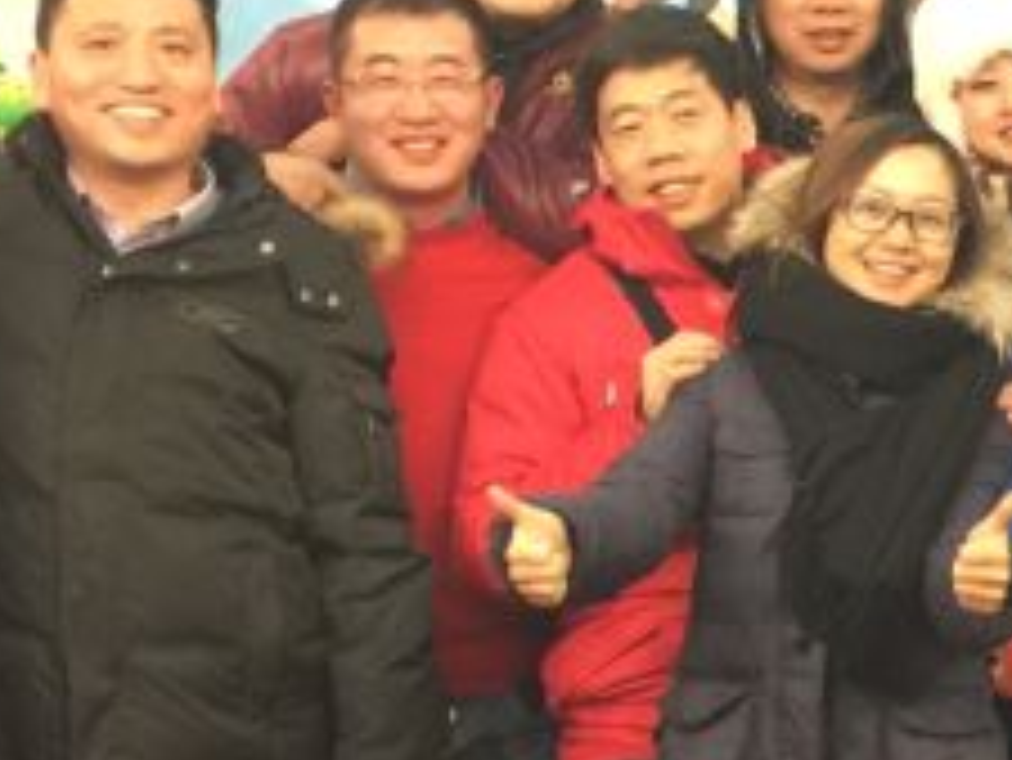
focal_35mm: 103
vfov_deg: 14.3
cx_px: 1079
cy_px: 535
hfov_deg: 18.4
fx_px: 3013
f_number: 2.2
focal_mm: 4.15
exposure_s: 1/4
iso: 125
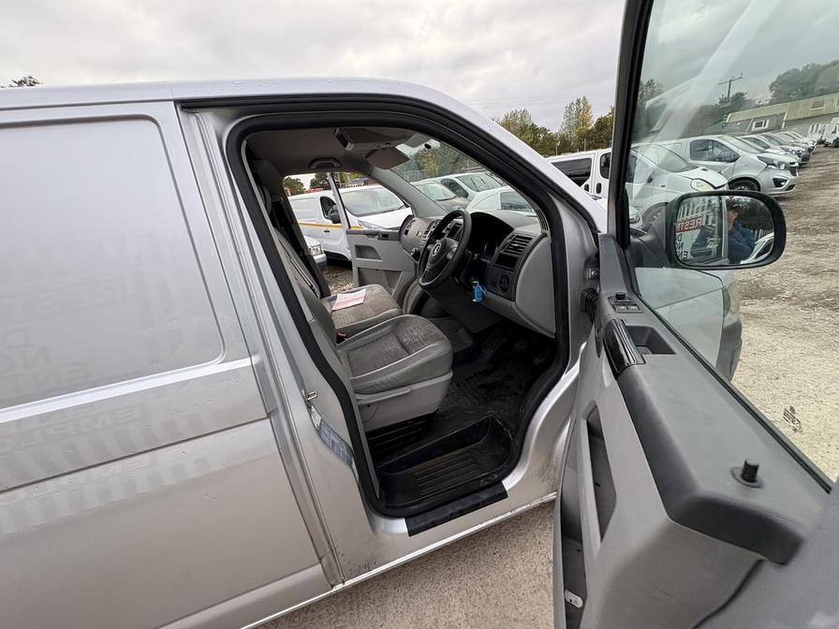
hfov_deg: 102.1
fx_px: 339
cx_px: 420
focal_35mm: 14
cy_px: 314
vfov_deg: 85.7
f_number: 2.2
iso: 64
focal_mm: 2.22
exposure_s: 1/161
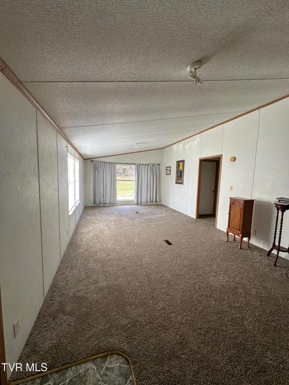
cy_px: 192
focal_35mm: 14
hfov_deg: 85.7
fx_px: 156
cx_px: 144
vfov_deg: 102.1
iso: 40
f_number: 2.2
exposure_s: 1/99
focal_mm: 2.22
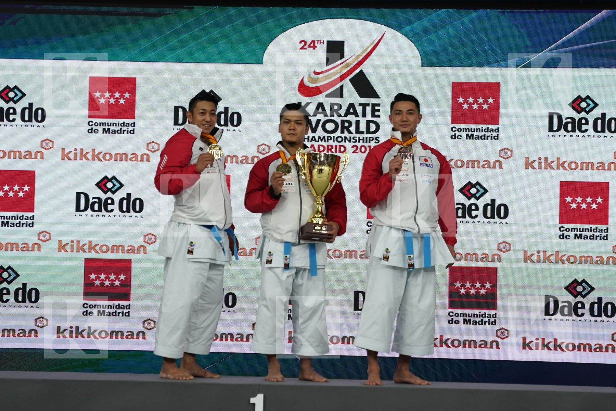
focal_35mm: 105
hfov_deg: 19.5
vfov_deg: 13.0
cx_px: 308
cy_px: 206
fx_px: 1797
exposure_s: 1/250
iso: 1000
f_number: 2.8
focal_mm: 70
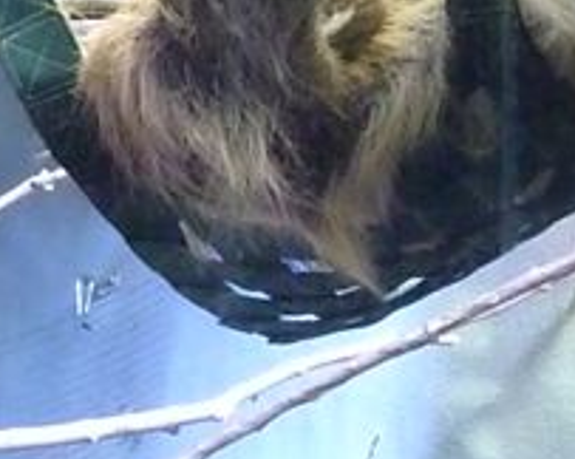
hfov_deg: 12.9
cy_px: -8
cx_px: 496
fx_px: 2516
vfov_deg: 10.3
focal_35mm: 148
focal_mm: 8.6
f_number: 4.3
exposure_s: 1/30
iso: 3200
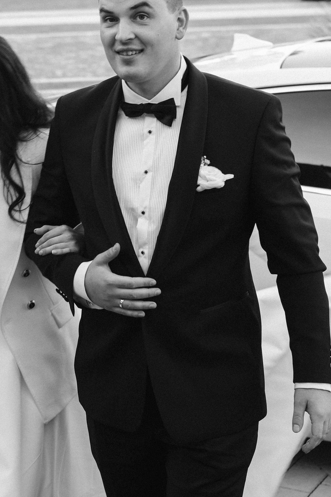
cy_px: 215
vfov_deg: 23.4
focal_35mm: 87
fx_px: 1199
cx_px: 81
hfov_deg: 15.6
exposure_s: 1/50
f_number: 2.5
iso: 160
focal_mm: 35
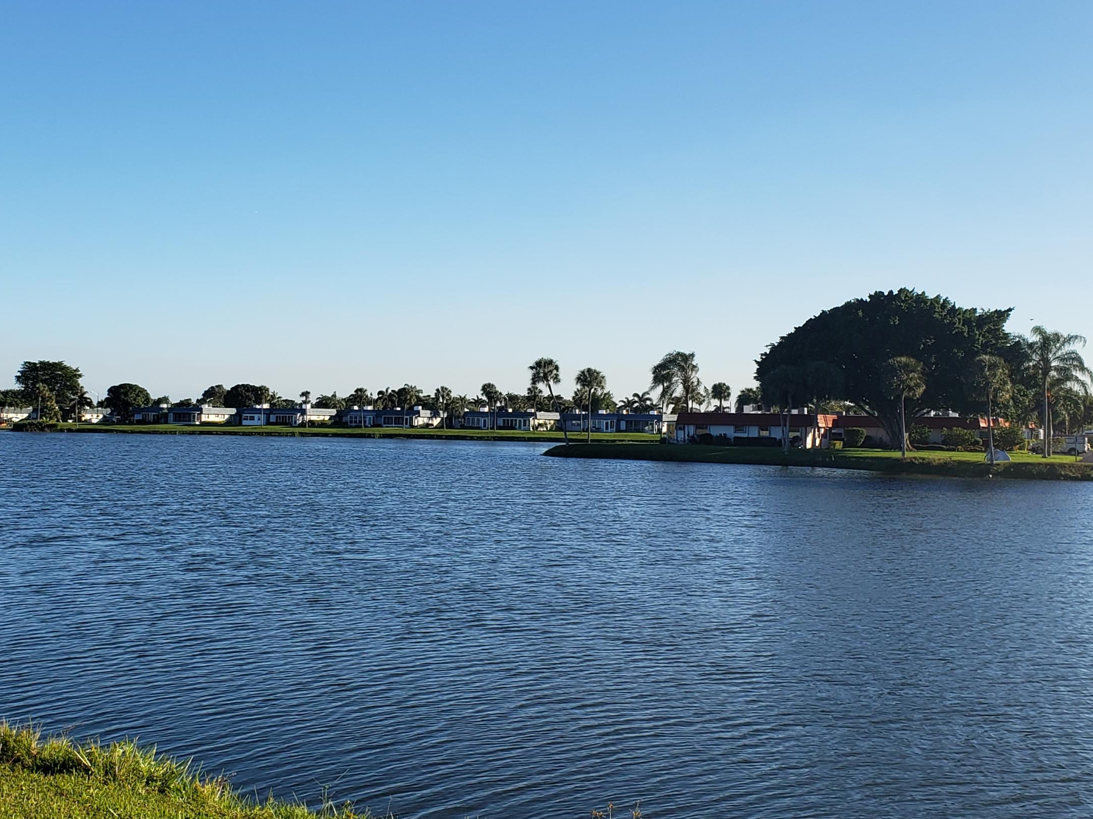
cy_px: 346
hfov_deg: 50.8
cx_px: 406
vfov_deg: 39.6
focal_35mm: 36
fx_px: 1137
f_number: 2.4
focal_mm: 4.3
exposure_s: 1/1148
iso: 50
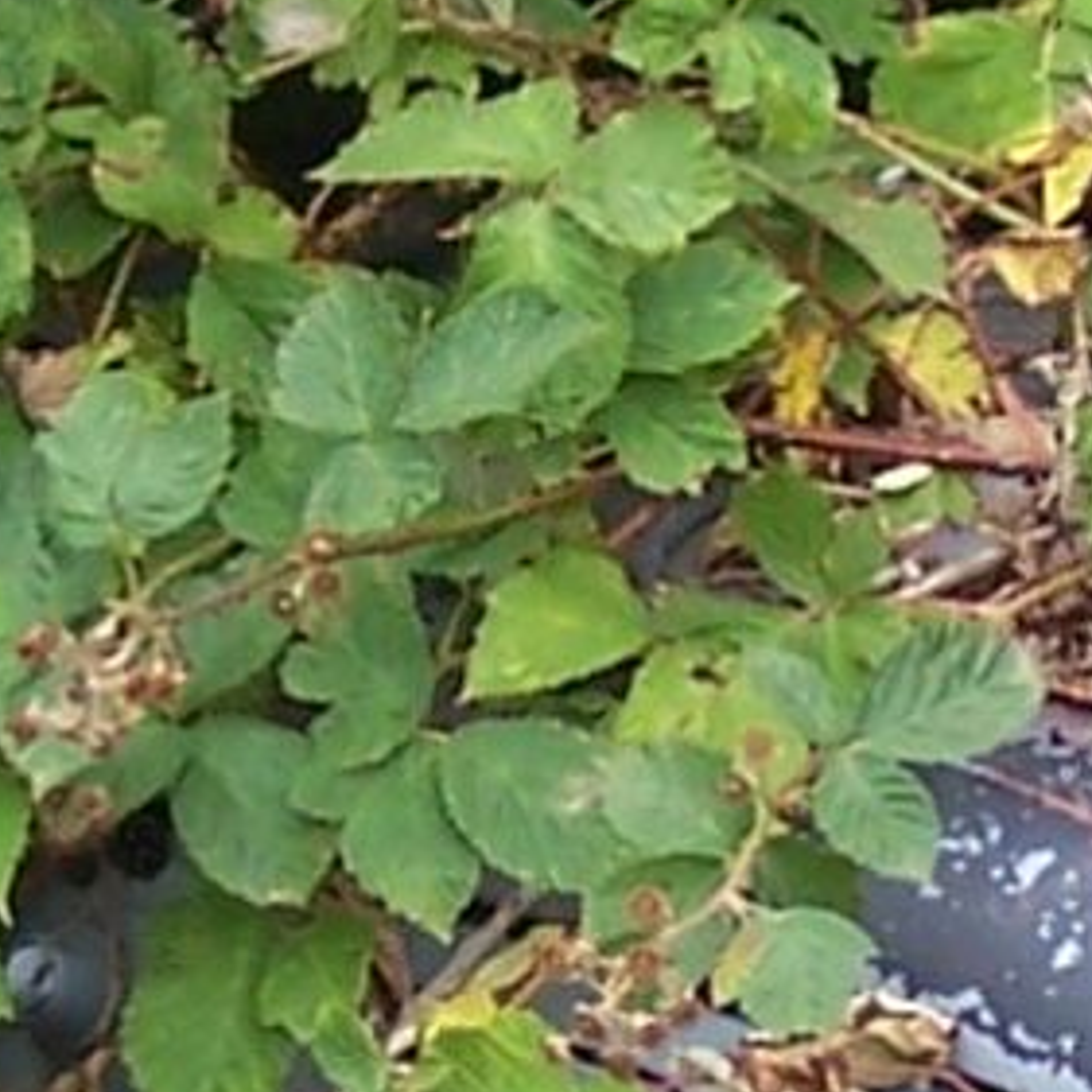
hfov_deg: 5.7
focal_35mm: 306
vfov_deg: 5.7
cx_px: 497
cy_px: 995
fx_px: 10921
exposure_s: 1/180
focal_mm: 6.3
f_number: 2.8
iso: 80
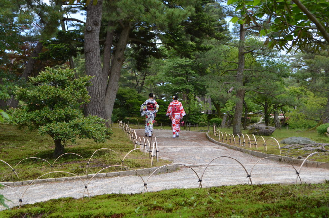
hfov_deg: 37.9
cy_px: 109
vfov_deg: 25.6
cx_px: 164
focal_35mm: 52
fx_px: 479
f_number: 7.1
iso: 200
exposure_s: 1/200
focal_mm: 35
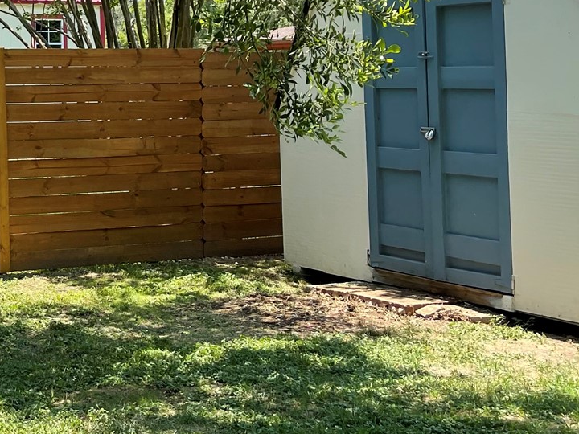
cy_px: 18
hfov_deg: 23.8
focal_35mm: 74
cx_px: -129
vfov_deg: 19.4
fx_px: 1238
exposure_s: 1/1057
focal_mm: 5.1
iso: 32
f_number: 1.6
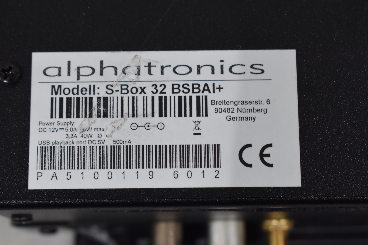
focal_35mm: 78
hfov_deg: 26.0
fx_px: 797
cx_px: 184
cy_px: 122
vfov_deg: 17.5
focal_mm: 52
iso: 400
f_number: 7.1
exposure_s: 1/60
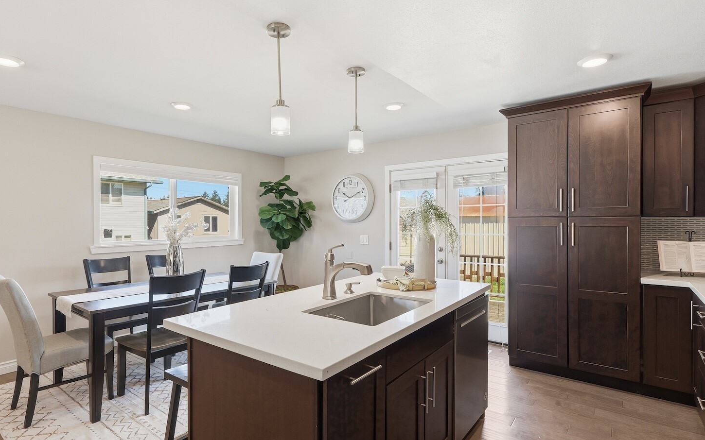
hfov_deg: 90.9
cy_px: 217
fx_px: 346
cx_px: 324
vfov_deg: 65.0
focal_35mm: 18
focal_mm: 16
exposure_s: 1/800
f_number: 7.1
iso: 1250
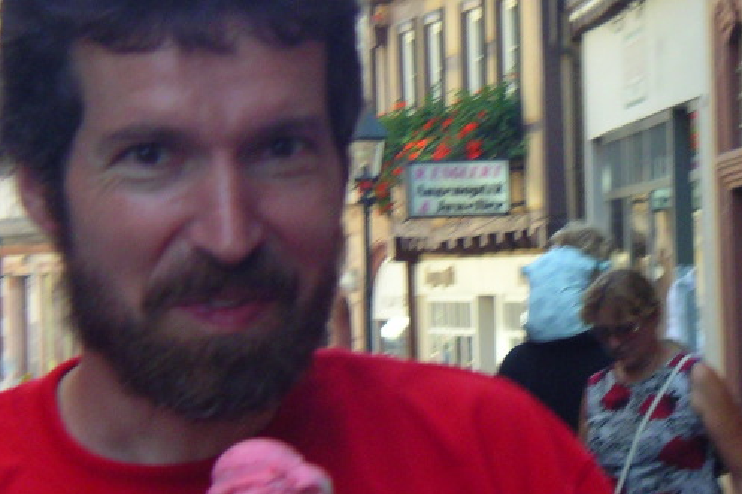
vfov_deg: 6.6
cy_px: 263
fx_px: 4306
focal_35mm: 209
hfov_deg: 9.8
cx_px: 448
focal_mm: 16
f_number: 3.9
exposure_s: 1/125
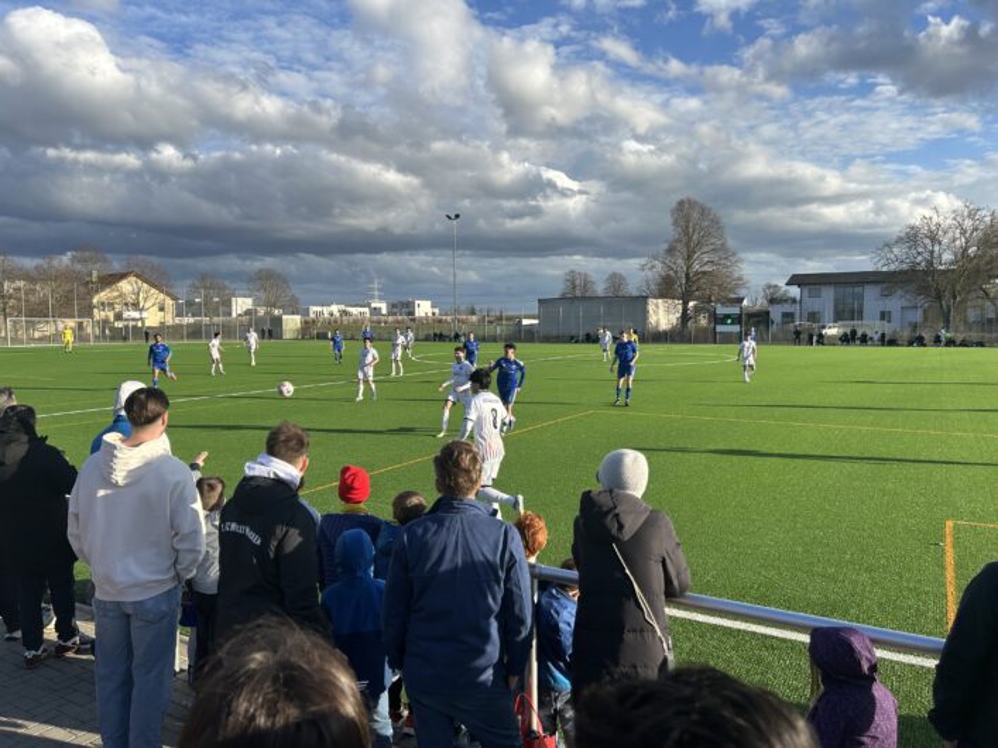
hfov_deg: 67.3
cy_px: 374
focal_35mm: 26
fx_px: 749
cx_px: 499
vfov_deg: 53.0
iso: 50
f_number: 1.5
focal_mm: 5.7
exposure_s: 1/2695
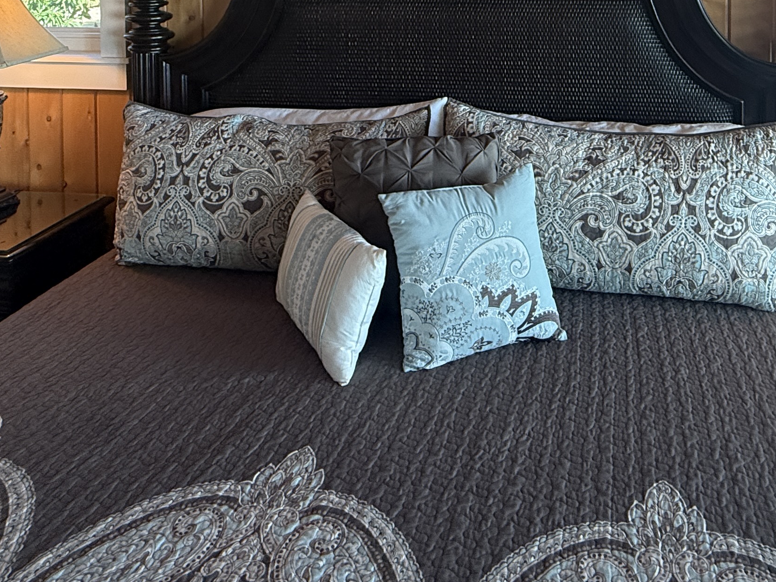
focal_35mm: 34
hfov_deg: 53.4
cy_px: -40
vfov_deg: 36.2
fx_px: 762
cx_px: 484
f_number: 2.2
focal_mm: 2.22
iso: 160
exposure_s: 1/120
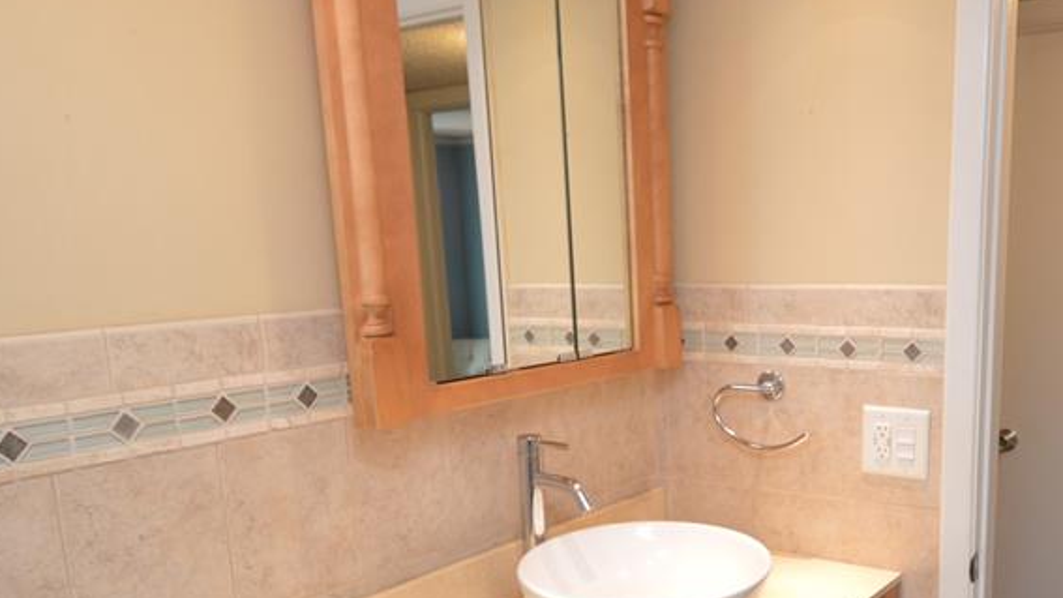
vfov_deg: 33.8
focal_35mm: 34
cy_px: 467
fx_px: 958
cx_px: 707
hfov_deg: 56.8
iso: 400
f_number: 4
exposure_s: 1/60
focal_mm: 12
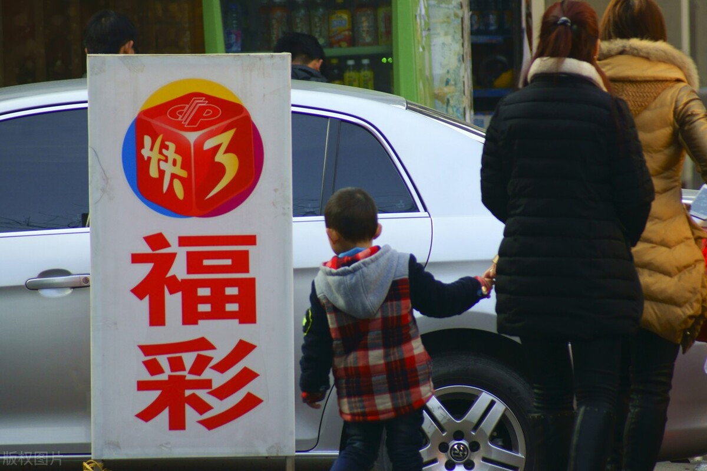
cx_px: 354
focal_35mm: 375
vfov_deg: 3.7
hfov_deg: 5.5
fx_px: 7361
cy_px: 236
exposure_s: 1/250
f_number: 5.6
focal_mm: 250
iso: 200
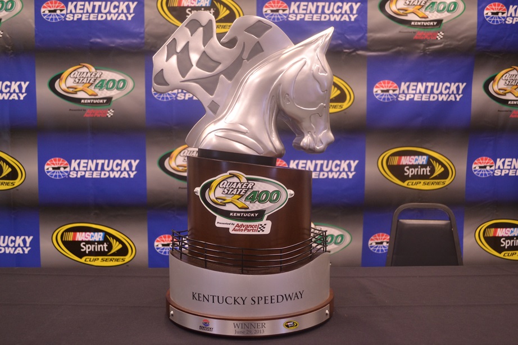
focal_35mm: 36
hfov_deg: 53.1
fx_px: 518
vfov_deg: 36.8
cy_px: 172
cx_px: 259
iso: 800
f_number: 4
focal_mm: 24
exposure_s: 1/40
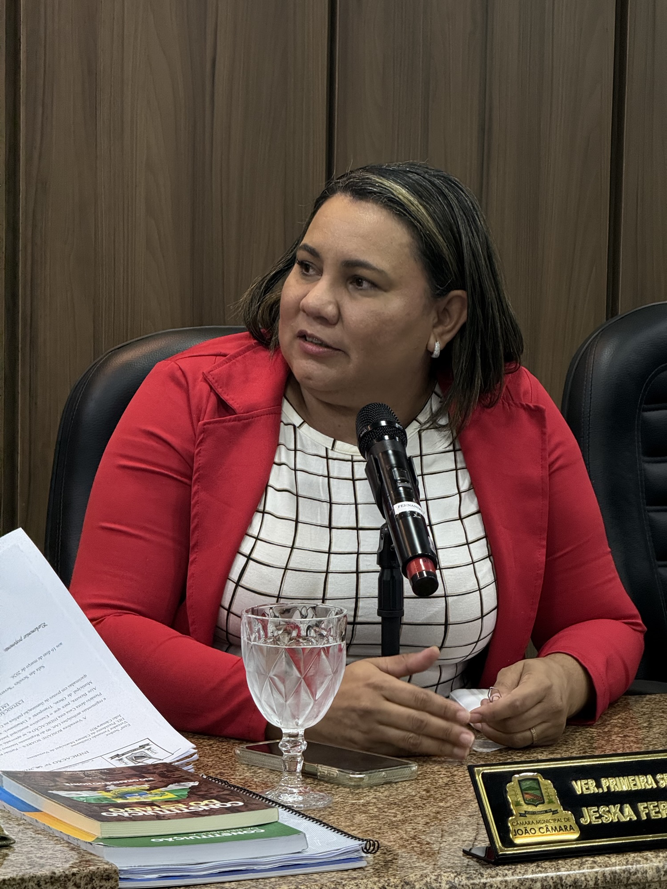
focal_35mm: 120
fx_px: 3083
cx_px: 334
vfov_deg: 16.4
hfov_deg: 12.3
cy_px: 444
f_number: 2.8
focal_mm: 15.66
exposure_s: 1/60
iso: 320
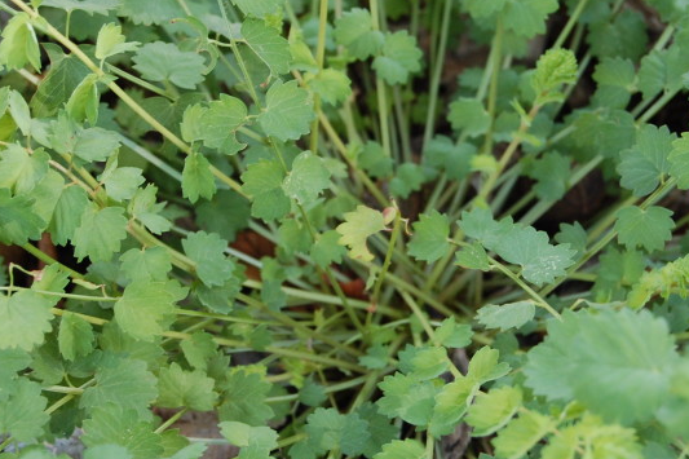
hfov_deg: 14.2
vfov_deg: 9.5
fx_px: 2755
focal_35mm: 144
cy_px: 133
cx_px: 414
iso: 400
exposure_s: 1/60
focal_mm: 50
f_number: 5.6
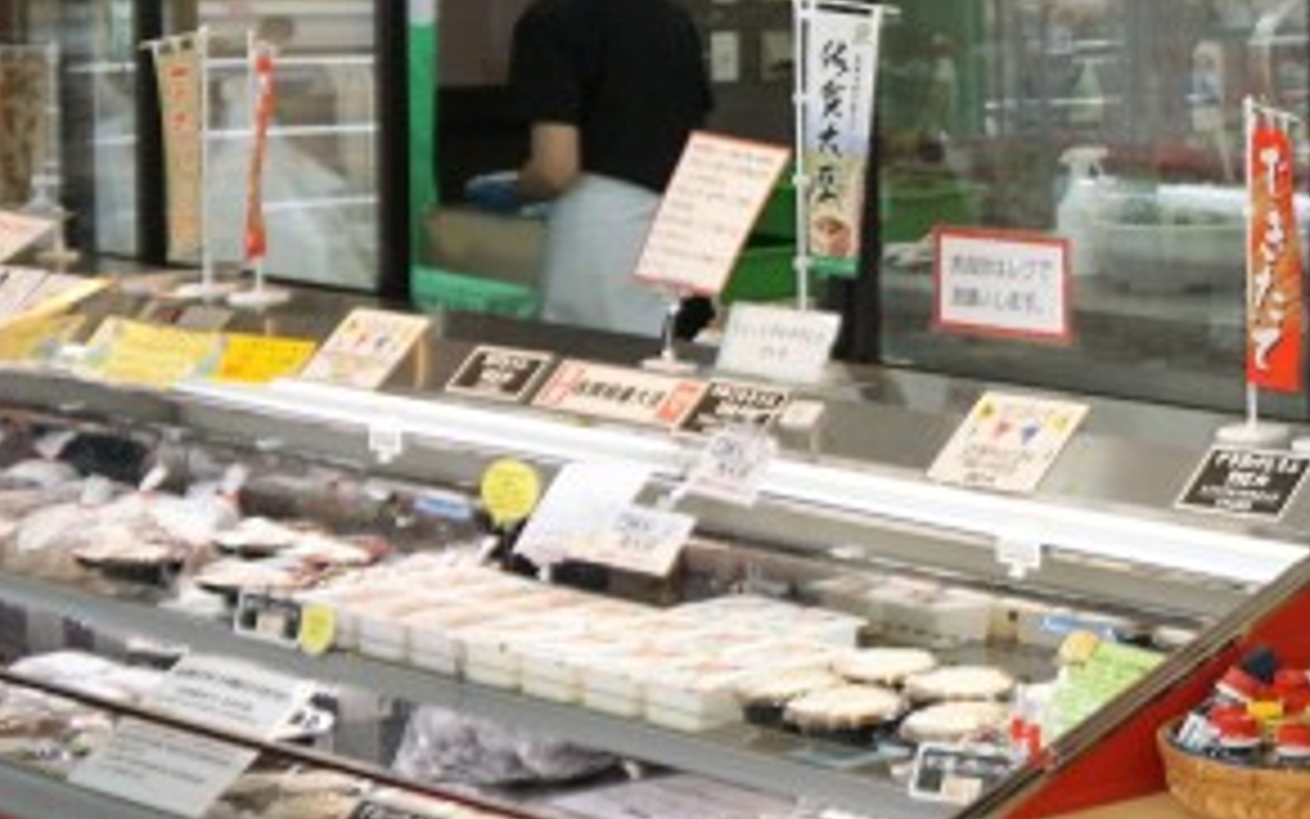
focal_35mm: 101
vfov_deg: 12.9
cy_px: 202
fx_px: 3607
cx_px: 2138
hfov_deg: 17.7
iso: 200
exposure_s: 1/160
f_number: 4
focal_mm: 16
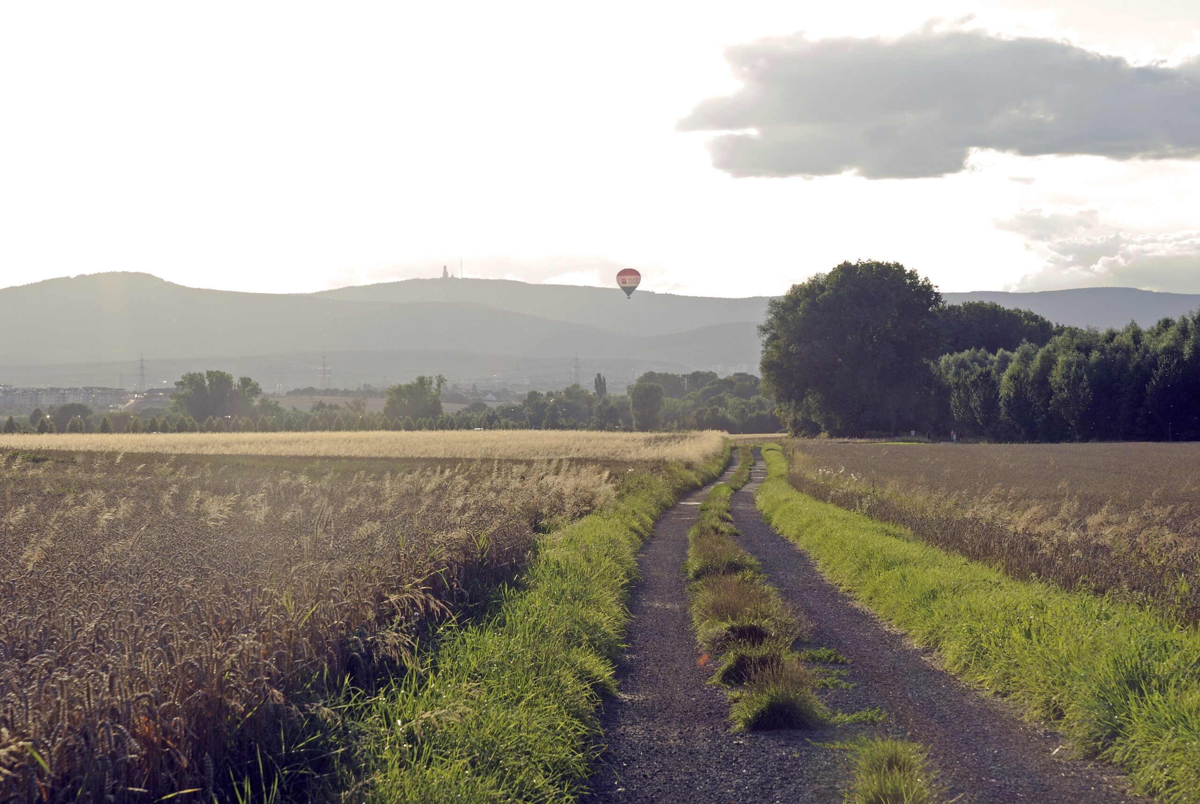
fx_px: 3504
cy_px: 402
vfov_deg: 13.1
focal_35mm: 105
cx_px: 600
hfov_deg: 19.4
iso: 200
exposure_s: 1/180
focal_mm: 70
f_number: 10
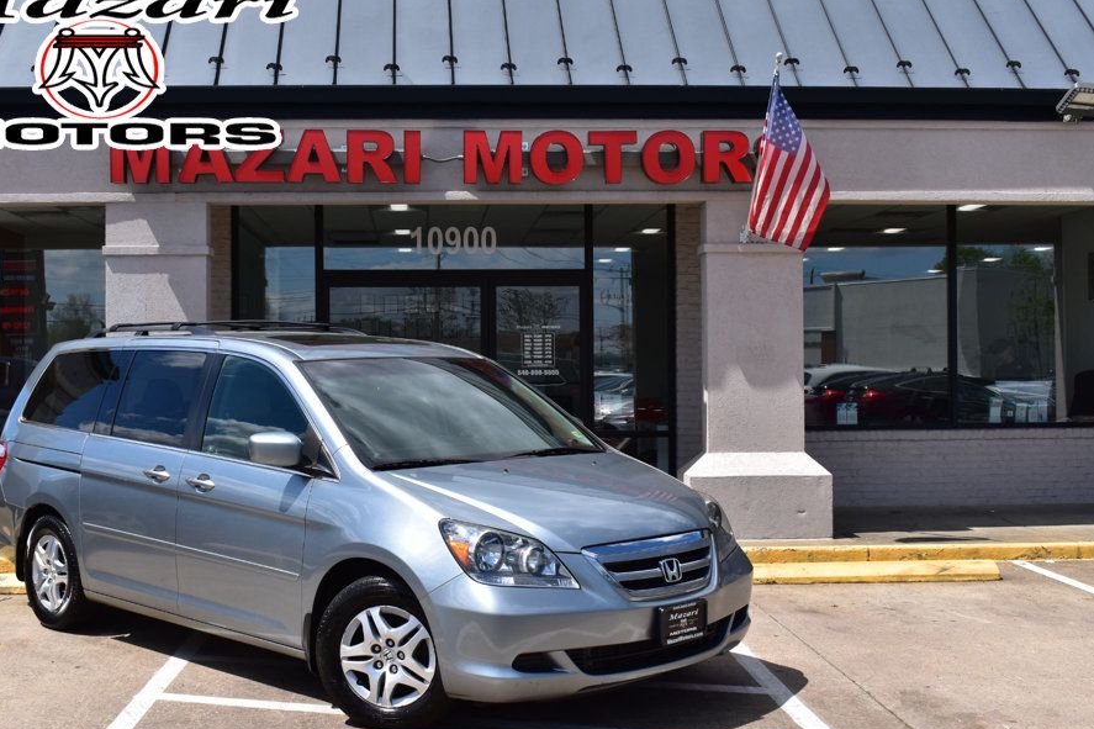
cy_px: 374
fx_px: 1367
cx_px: 491
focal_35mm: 45
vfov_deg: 29.9
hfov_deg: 43.6
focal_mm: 26
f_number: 11
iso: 280
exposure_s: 1/500
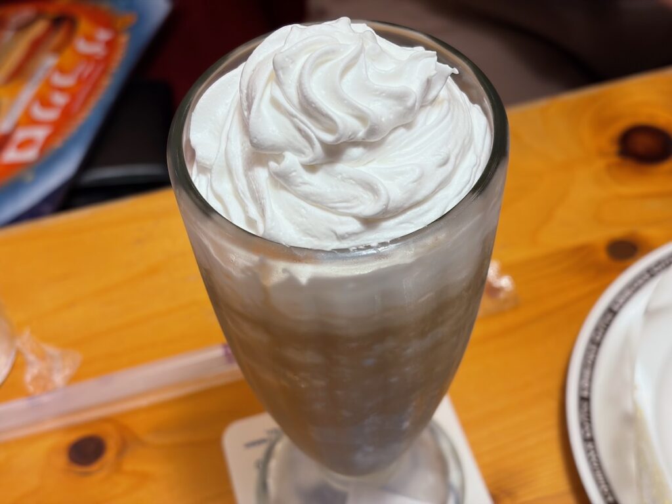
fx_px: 1009
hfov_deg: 36.8
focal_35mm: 52
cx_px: 336
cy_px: 252
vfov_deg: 28.0
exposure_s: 1/50
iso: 80
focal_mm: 5.96
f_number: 1.6
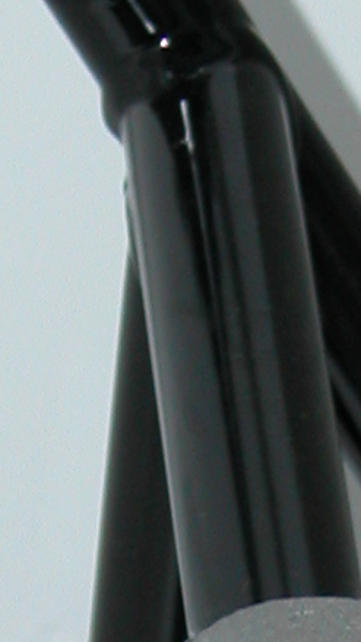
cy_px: 1479
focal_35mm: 584
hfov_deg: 2.1
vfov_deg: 3.6
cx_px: 474
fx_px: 9936
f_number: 3.6
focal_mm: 23.7
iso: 100
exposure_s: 1/125
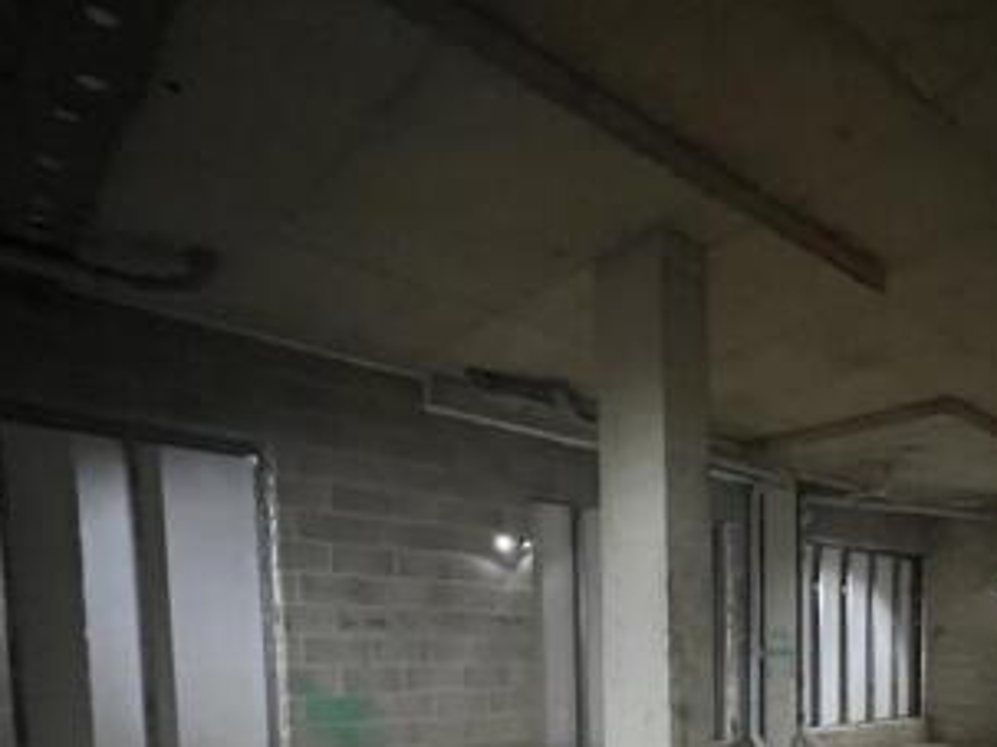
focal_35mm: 25
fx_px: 720
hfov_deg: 61.5
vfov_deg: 47.5
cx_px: 844
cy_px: 712
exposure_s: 1/30
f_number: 1.8
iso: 1250
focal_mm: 1.57
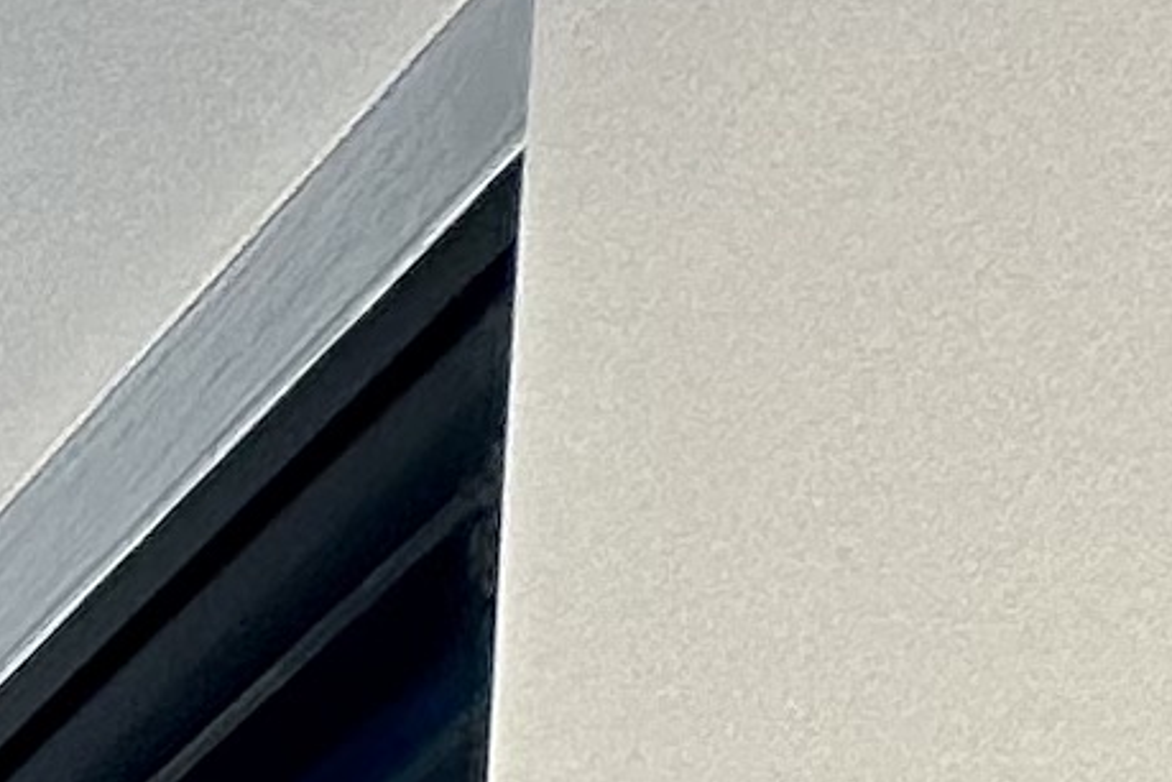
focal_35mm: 128
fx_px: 4167
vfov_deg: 6.7
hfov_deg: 11.5
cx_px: -2068
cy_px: 3647
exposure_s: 1/209
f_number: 2.2
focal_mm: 2.22
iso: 40
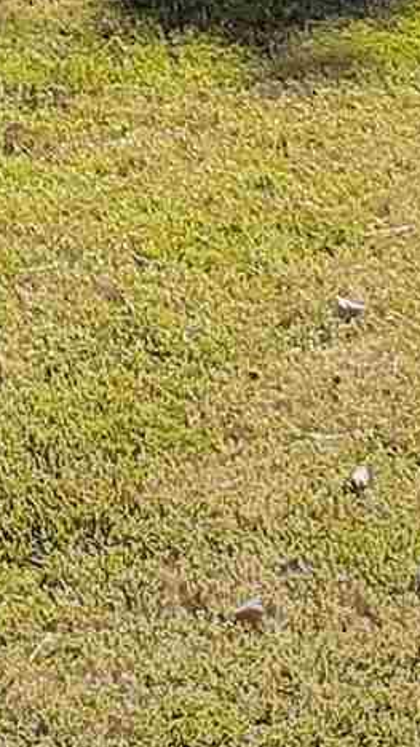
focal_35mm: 193
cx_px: -326
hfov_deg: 6.2
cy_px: -670
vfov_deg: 10.4
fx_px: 3824
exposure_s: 1/435
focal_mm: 3.6
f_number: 1.9
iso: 40
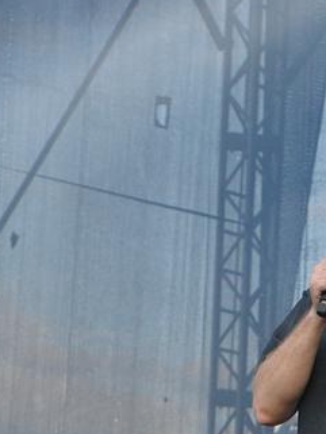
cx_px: 363
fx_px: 3350
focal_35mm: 267
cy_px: 542
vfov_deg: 7.3
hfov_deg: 5.6
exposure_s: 1/400
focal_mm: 70
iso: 1250
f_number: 5
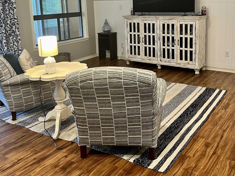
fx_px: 265
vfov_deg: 36.0
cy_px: 45
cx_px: 139
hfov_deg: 47.6
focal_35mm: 39
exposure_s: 1/60
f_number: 1.5
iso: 250
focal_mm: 5.7
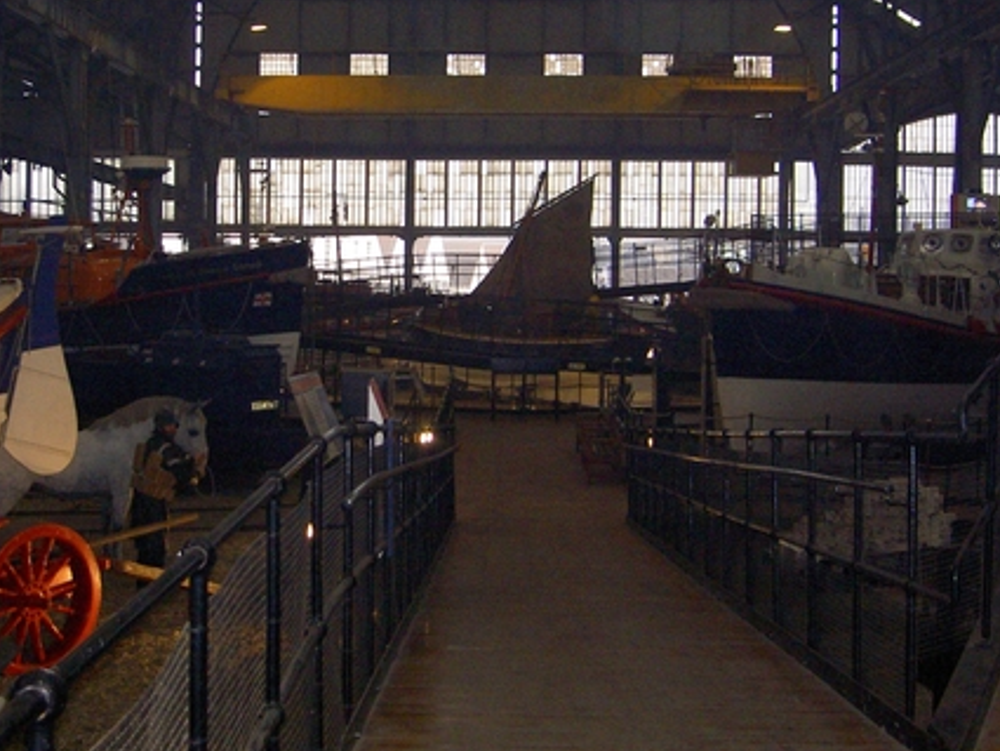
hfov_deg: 34.8
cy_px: 346
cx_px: 384
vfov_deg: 26.6
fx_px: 1589
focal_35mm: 55
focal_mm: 8
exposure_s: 1/60
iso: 200
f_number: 2.8
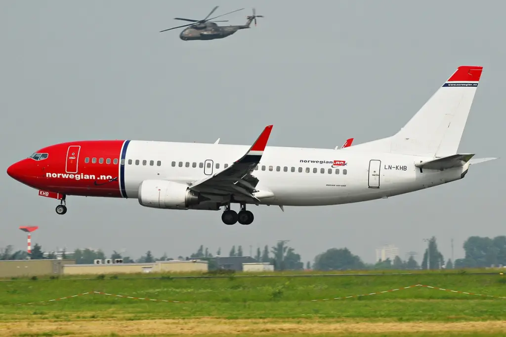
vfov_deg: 7.5
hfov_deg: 11.2
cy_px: 168
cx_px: 253
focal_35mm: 183
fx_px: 2572
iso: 100
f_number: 8
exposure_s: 1/500
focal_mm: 122
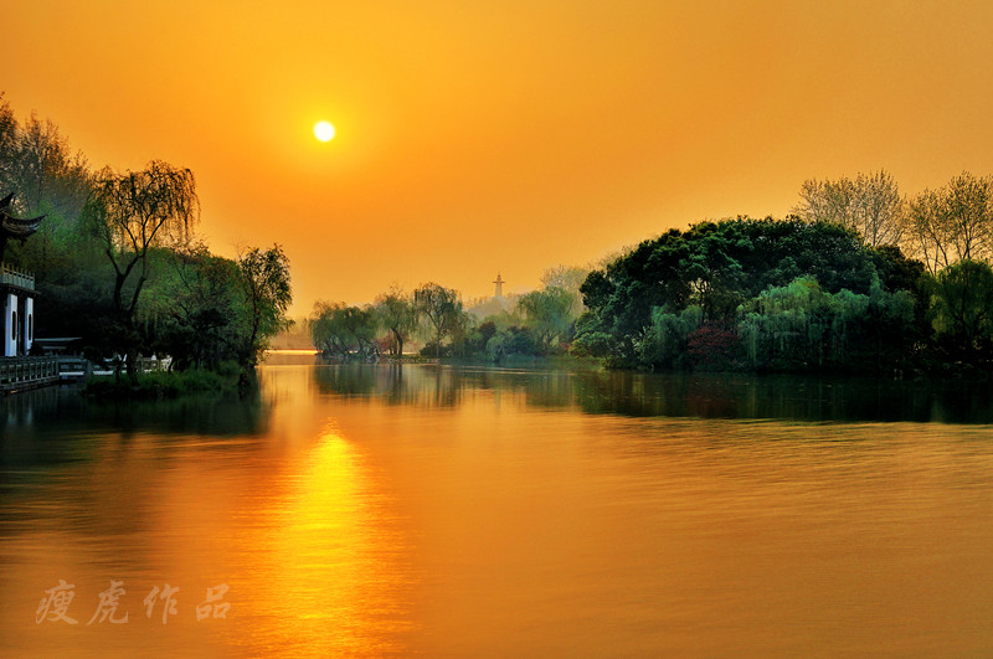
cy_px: 330
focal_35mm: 42
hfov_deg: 46.5
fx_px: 1157
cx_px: 496
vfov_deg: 31.8
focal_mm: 28
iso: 160
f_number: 11
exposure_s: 6
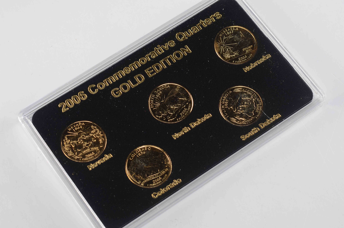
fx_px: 858
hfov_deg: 22.7
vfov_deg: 15.1
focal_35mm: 90
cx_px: 172
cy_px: 114
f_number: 10
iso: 100
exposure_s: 1/80
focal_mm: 60
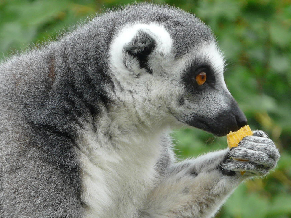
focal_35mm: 445
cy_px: 108
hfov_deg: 4.5
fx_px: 3741
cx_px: 111
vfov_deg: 3.3
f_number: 4
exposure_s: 1/100
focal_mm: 36.5
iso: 100
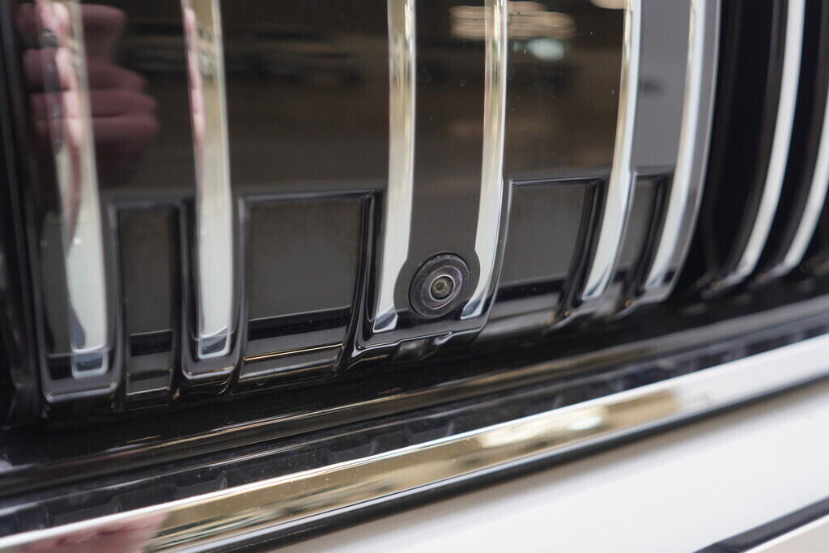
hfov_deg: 53.1
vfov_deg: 36.9
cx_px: 414
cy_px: 276
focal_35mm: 36
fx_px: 829
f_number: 2.8
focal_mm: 24
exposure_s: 1/40
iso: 125
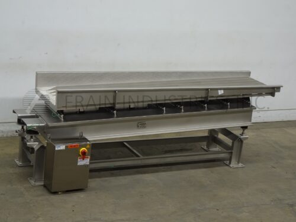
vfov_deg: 20.2
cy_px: 111
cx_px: 148
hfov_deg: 26.7
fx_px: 624
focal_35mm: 73
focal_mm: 11.56
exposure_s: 1/80
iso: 400
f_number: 5
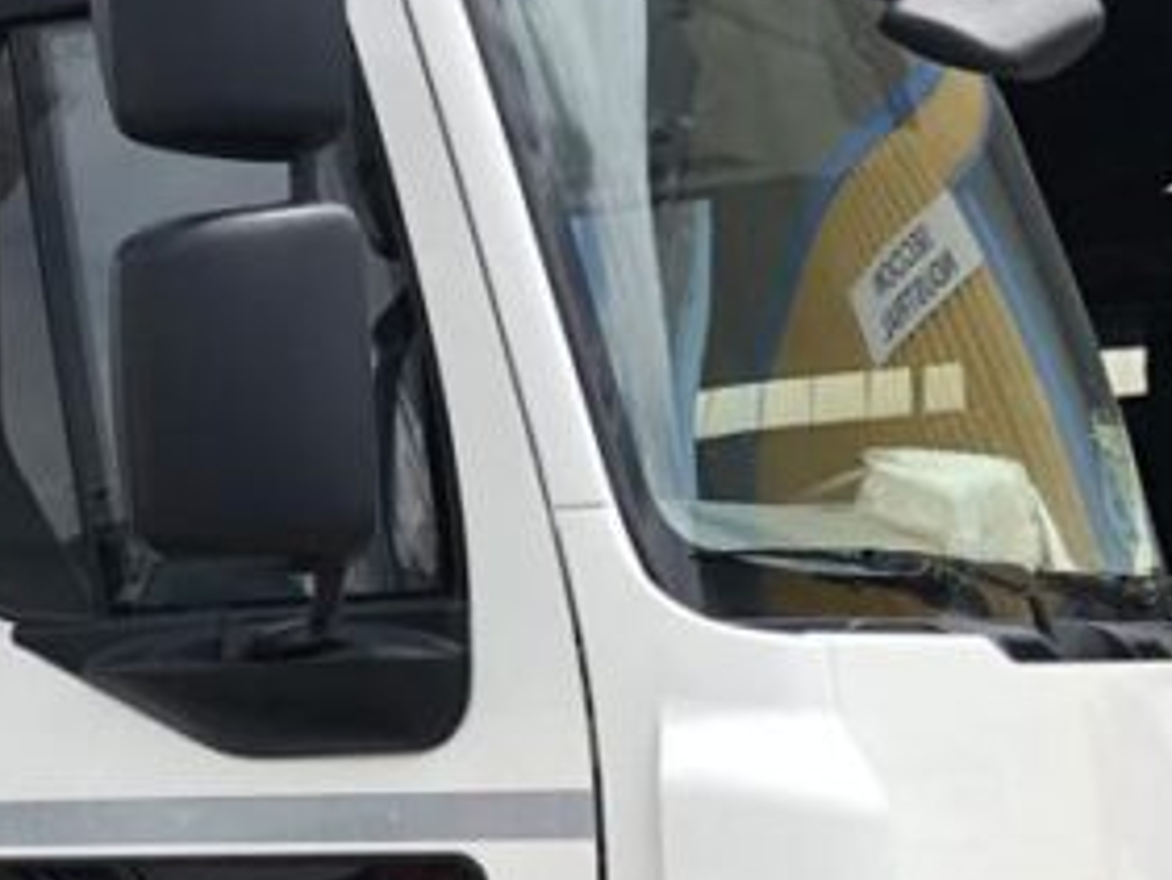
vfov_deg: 14.3
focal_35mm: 102
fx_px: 3455
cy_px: 867
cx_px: -713
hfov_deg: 17.0
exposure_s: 1/2088
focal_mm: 3.99
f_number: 1.8
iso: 20
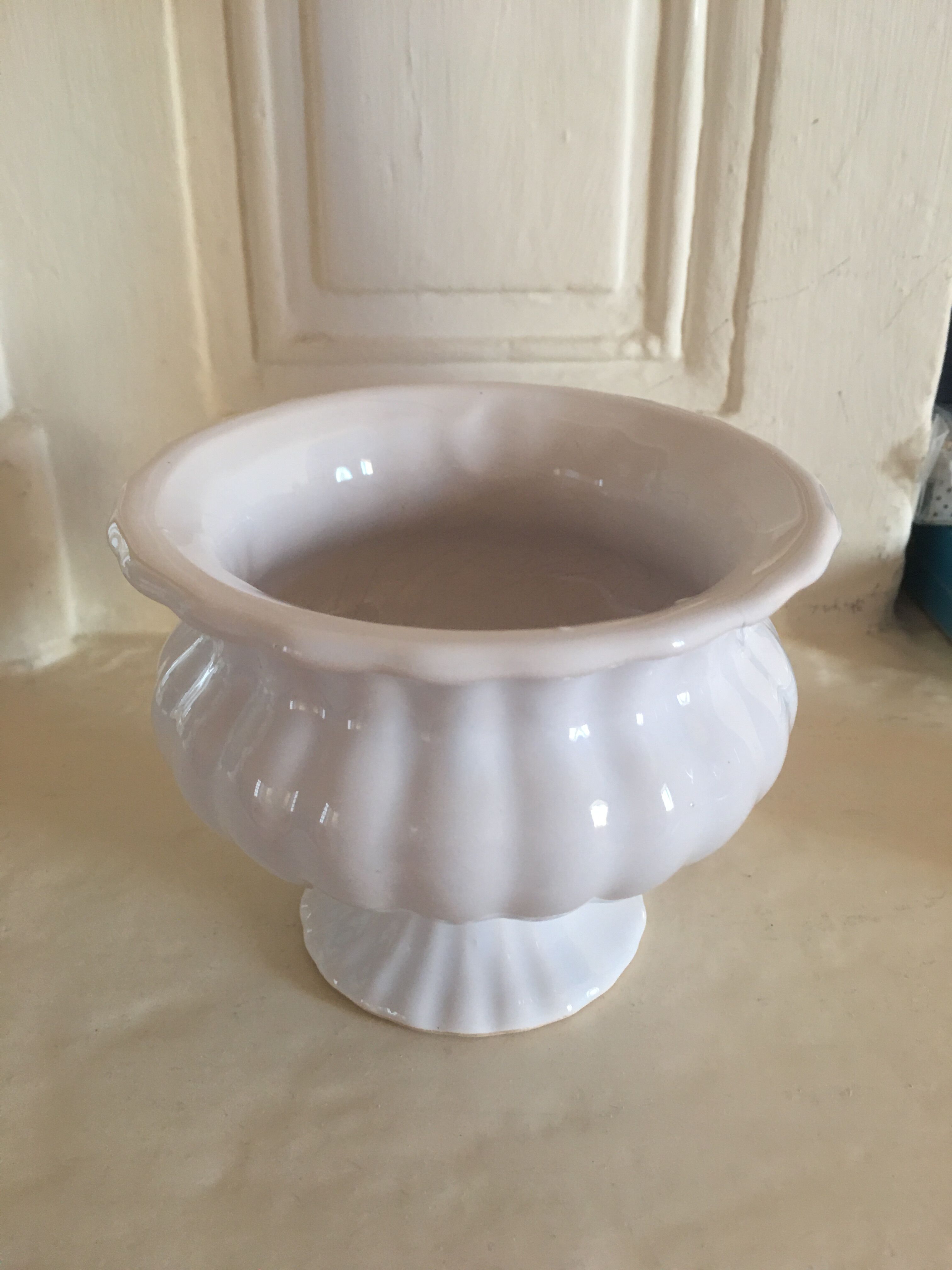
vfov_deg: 61.7
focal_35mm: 29
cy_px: 635
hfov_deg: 48.2
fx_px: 1063
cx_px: 476
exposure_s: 1/17
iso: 50
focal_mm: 4.15
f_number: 2.2
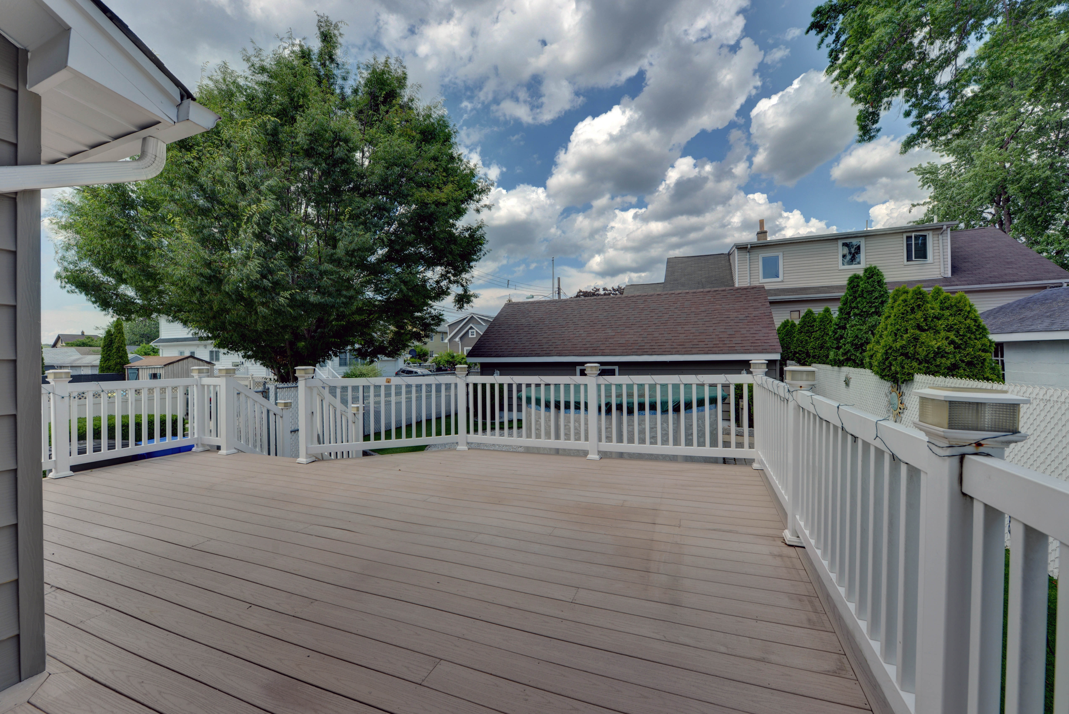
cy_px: 357
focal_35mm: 14
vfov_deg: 81.3
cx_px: 534
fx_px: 416
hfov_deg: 104.2
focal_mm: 14
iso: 200
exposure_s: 1/500
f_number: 9
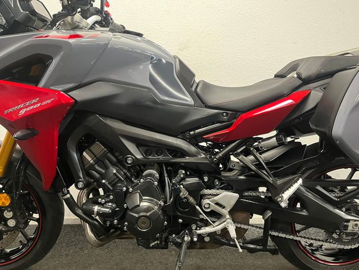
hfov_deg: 67.3
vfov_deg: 53.1
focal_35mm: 26
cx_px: 180
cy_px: 135
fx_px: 270
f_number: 1.6
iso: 400
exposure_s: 1/50
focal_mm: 5.1
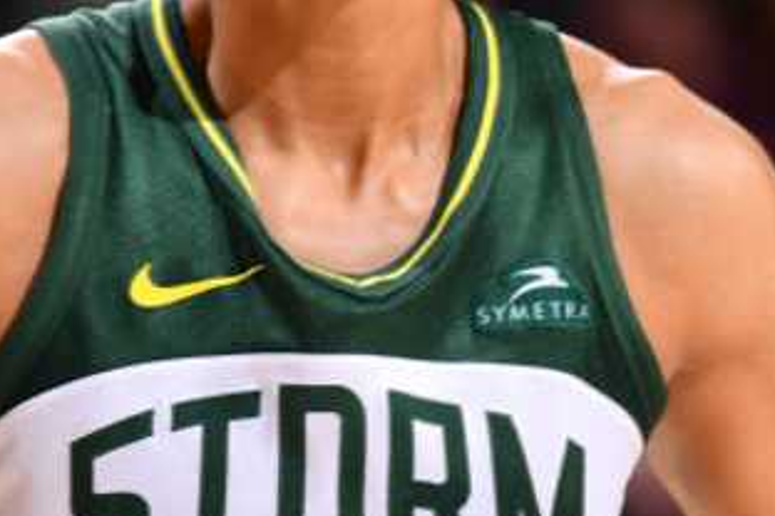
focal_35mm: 1330
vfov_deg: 1.0
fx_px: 28630
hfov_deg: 1.6
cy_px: 130
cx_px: 350
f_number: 6.3
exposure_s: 1/250
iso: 250
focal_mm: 370
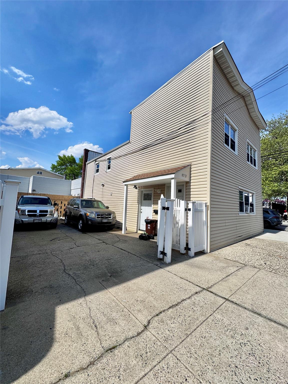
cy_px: 192
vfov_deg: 102.1
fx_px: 155
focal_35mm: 14
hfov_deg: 85.7
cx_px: 144
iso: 50
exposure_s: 1/2985
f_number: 2.2
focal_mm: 2.22
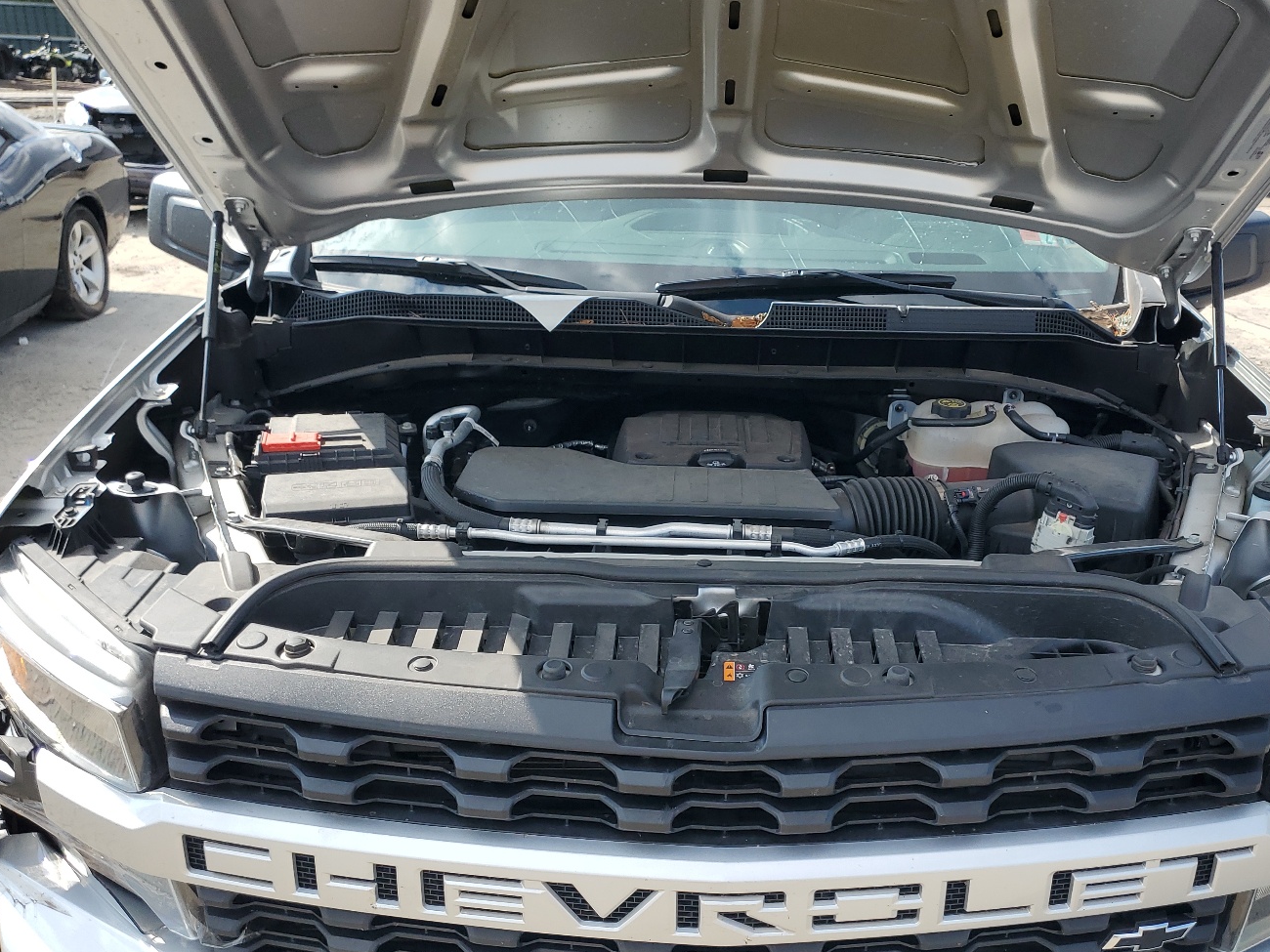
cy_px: 506
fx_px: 1174
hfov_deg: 56.7
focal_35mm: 32
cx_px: 690
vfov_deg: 44.1
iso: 50
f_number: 1.5
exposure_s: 1/1429
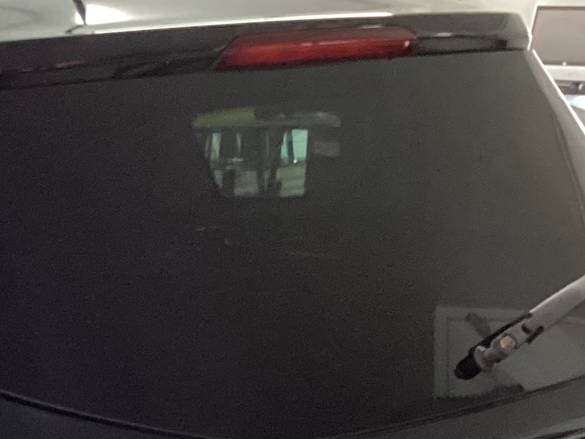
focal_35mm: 110
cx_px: -181
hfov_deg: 16.8
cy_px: 610
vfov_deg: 12.9
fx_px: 1859
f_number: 2.4
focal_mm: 3.3
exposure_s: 1/40
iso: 400
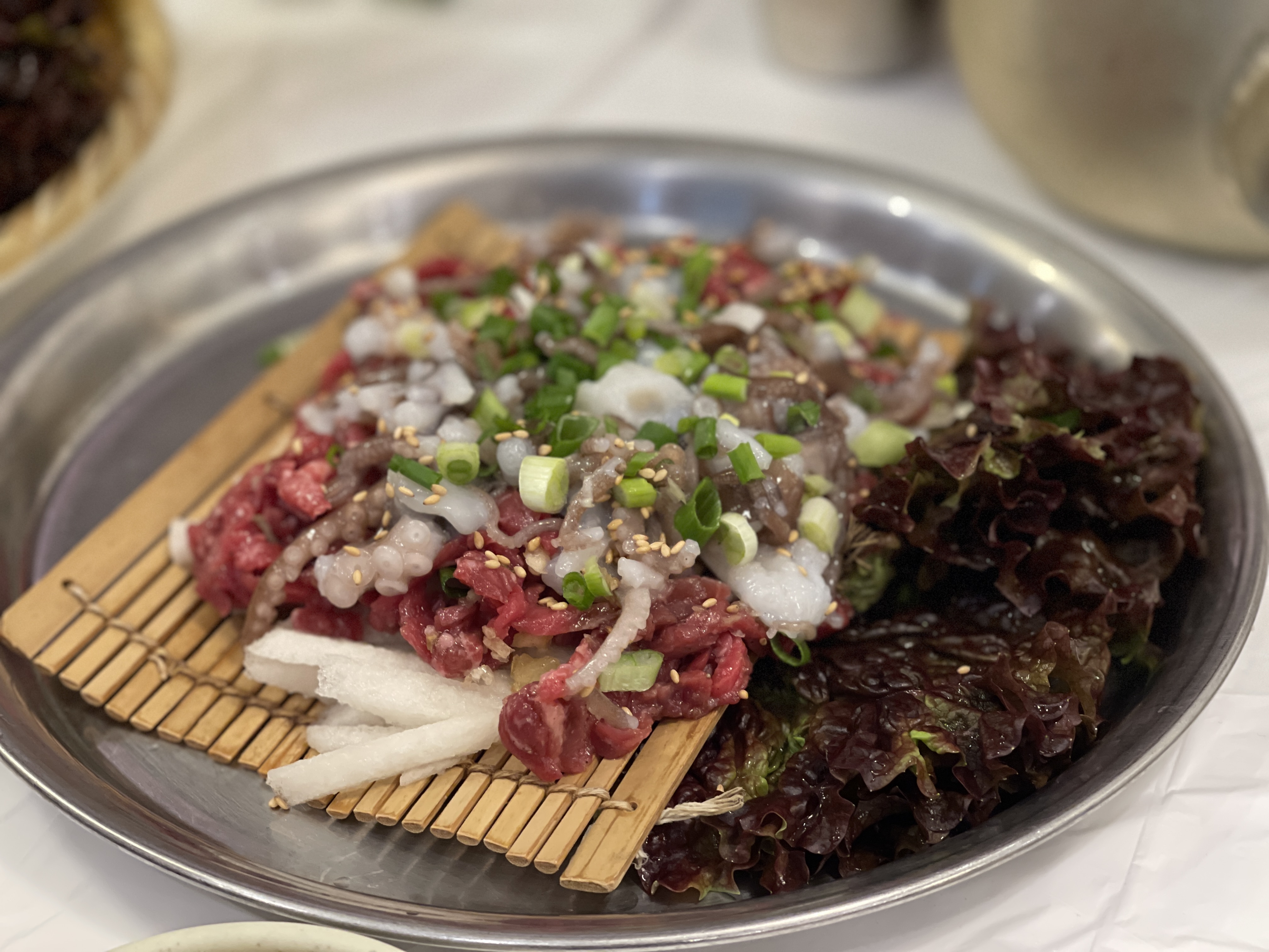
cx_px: 634
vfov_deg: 22.9
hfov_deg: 30.3
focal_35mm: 64
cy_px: 476
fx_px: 2346
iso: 400
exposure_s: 1/30
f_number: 2.2
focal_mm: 7.5
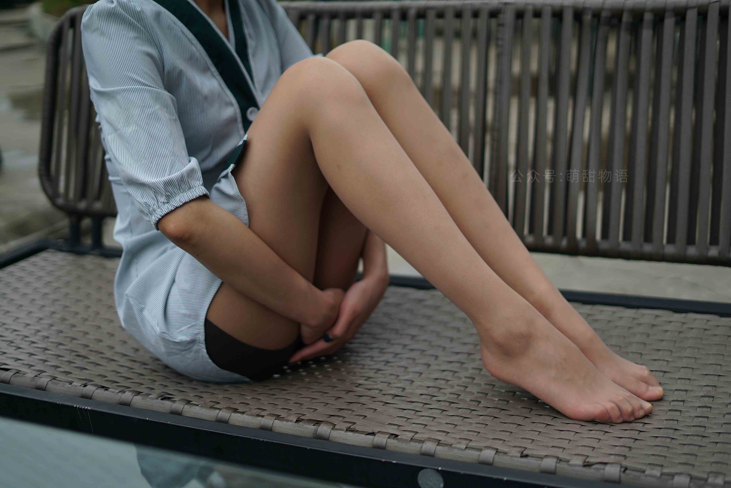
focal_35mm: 50
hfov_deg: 39.6
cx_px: 366
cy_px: 244
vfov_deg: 27.0
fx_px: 1016
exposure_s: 1/3200
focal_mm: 50
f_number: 1.8
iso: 160
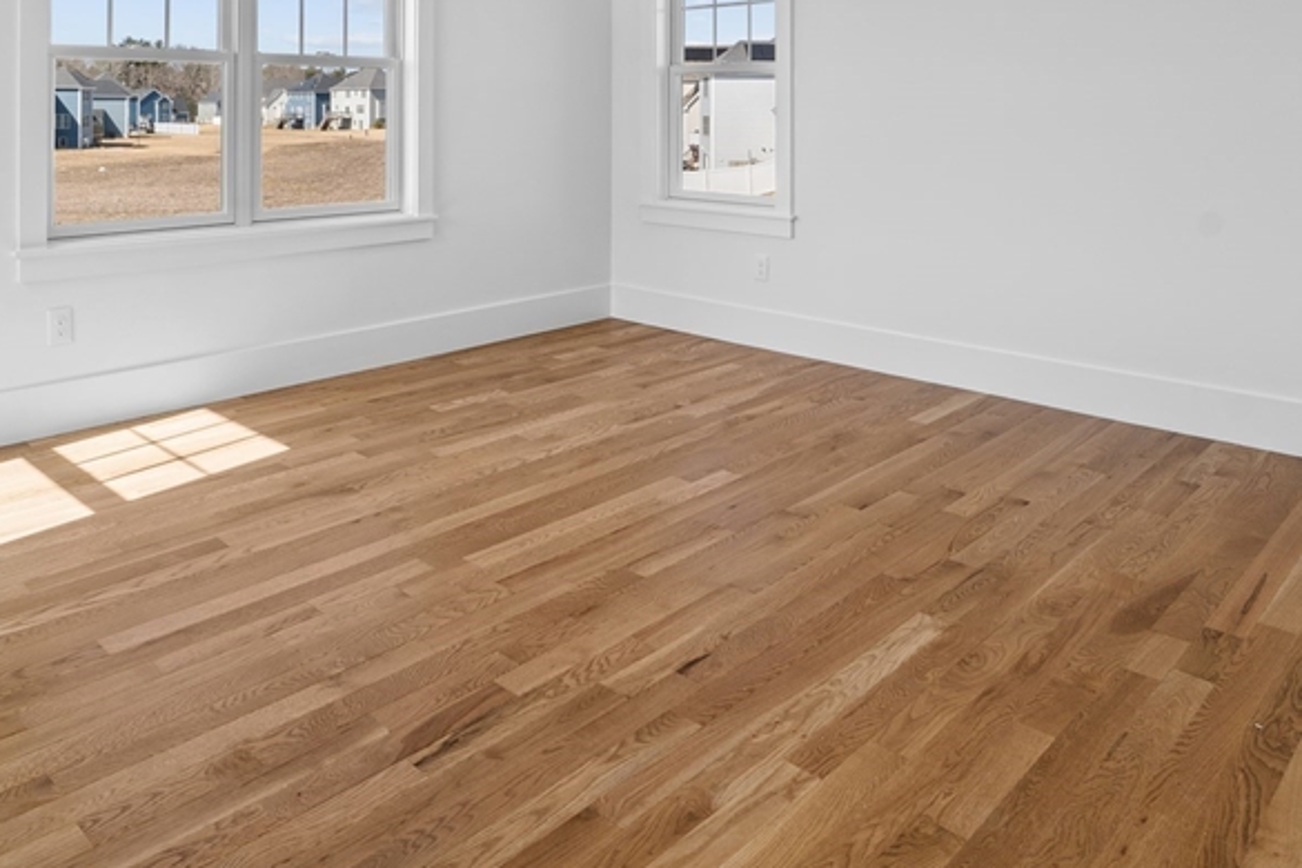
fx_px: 1013
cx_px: 612
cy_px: 132
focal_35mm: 28
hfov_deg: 65.4
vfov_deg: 43.4
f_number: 7.1
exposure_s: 1/5
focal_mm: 16
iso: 320
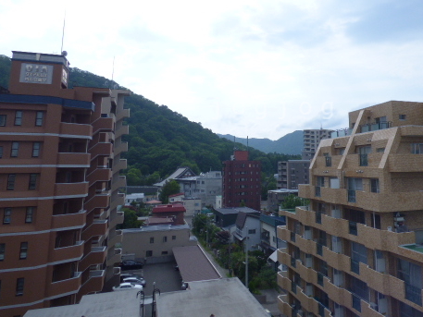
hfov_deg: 62.2
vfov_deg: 49.0
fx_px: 342
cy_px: 108
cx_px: 275
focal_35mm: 28
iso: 100
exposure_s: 1/1600
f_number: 3.5
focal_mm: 3.58
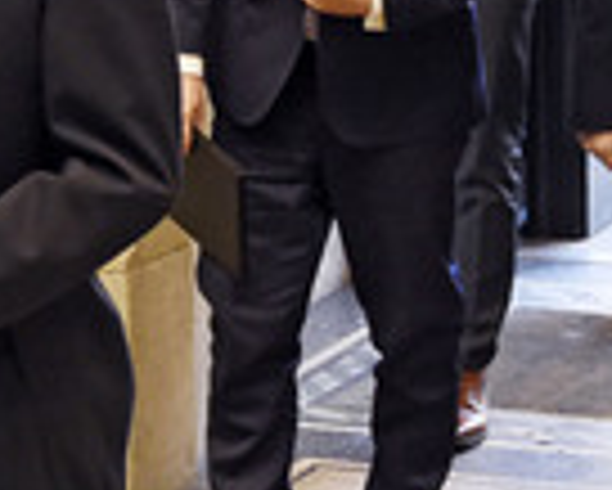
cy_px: 67
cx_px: 454
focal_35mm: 217
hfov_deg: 8.9
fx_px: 3933
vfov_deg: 7.1
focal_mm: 70
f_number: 5
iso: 5000
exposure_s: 1/320
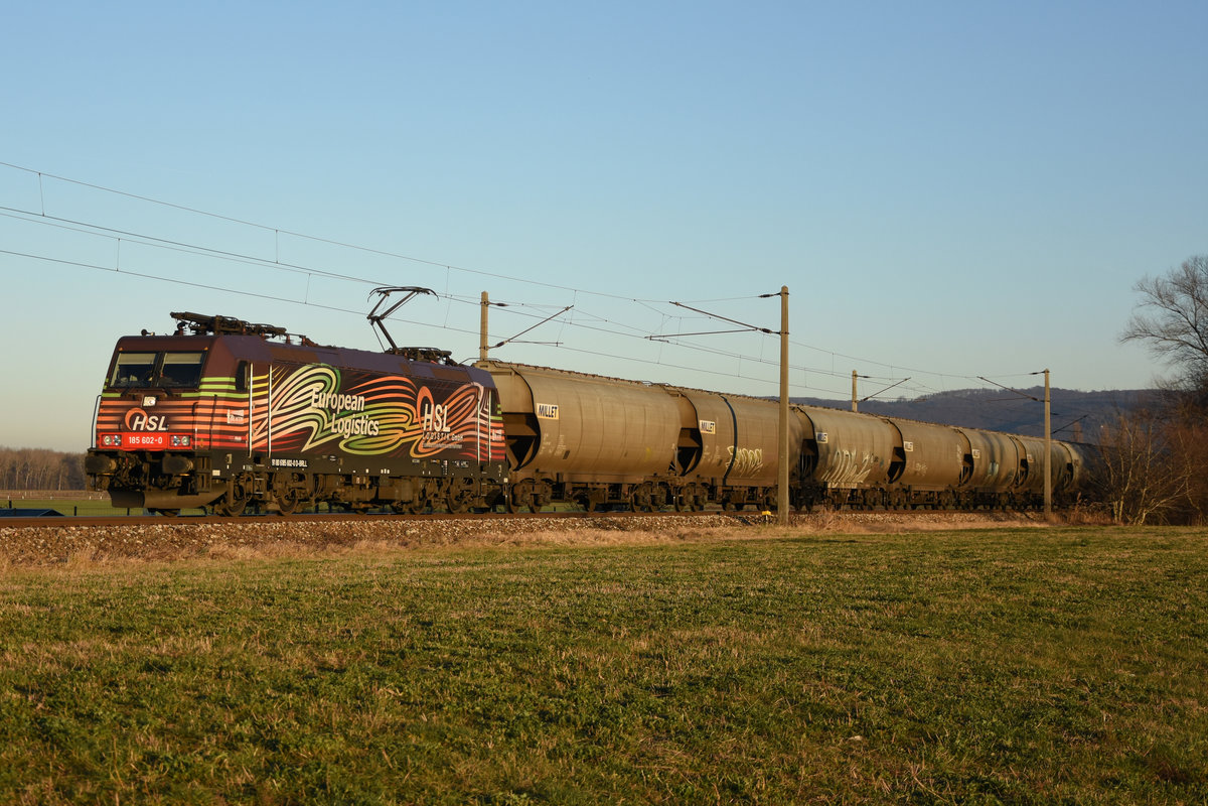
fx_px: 2114
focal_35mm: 63
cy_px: 403
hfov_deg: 31.9
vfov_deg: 21.6
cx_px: 604
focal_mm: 42
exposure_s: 1/1000
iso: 250
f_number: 4.8
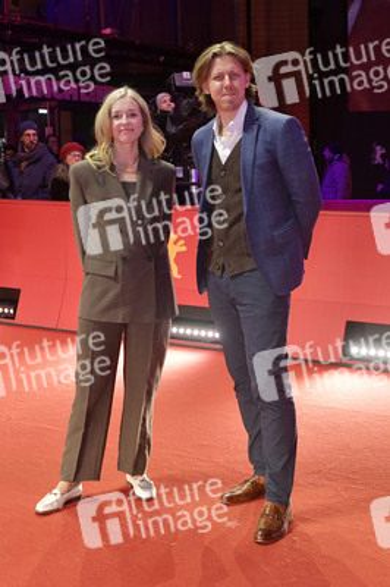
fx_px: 781
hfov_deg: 28.0
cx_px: 195
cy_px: 294
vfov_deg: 41.1
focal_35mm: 48
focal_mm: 48
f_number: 6.3
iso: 2000
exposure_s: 1/250
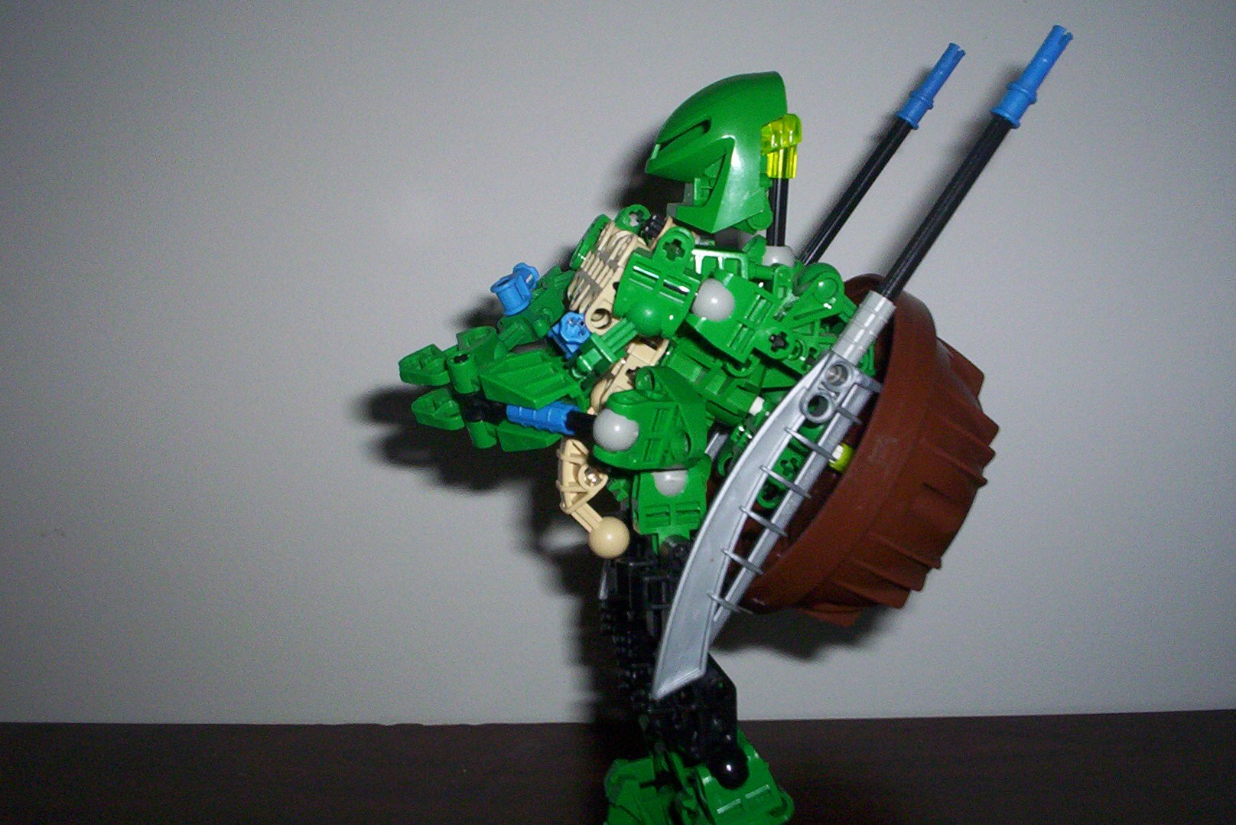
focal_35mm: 40
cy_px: 393
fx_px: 1373
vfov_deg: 33.4
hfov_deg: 48.5
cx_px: 613
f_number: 4.5
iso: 140
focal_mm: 4.99
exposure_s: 1/60
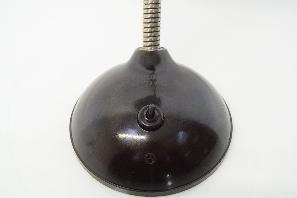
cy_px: 98
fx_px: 380
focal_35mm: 46
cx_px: 149
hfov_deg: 42.7
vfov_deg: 29.3
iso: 1600
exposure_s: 1/125
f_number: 5.6
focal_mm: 30
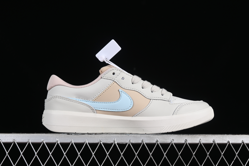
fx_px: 519
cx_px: 124
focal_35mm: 75
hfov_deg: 27.0
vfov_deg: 18.2
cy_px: 83
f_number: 8
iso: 160
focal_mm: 50
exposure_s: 1/80
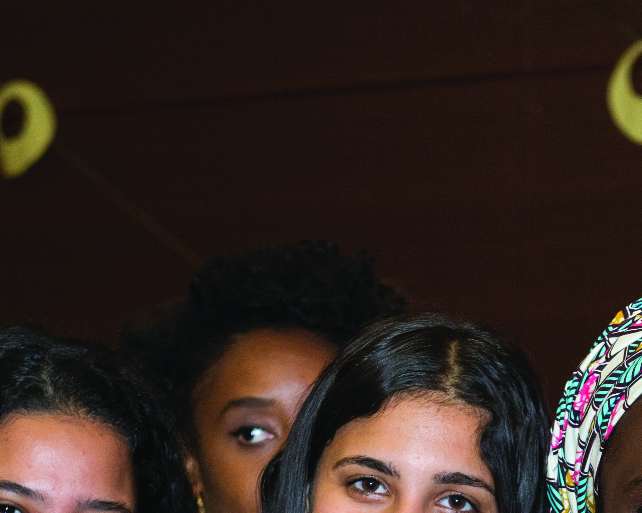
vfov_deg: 7.4
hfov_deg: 9.4
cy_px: 738
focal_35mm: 205
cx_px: 538
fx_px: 3895
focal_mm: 55
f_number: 4.5
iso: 1600
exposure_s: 1/125
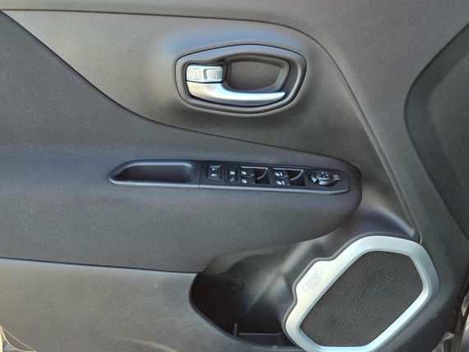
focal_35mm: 26
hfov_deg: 67.2
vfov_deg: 53.1
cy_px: 178
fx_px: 352
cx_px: 223
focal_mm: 5.4
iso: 100
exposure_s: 1/180
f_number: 1.8
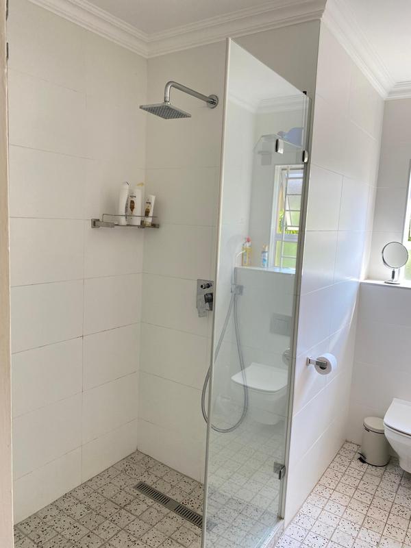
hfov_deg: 53.1
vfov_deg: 67.3
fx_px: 412
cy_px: 274
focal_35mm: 26
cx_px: 206
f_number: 1.8
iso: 80
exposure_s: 1/121
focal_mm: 4.25
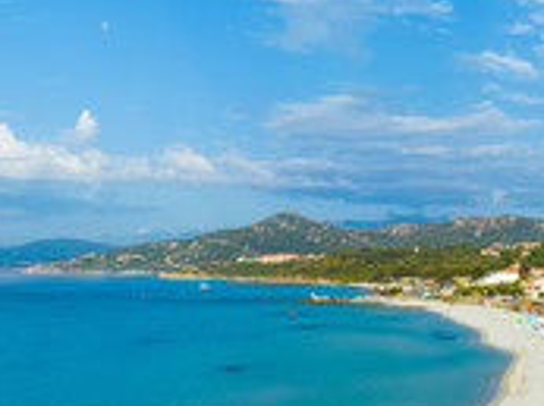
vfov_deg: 27.8
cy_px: 261
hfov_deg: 36.0
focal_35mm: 52
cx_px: 412
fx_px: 815
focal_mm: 12.3
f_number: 11
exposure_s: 1/100
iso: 100
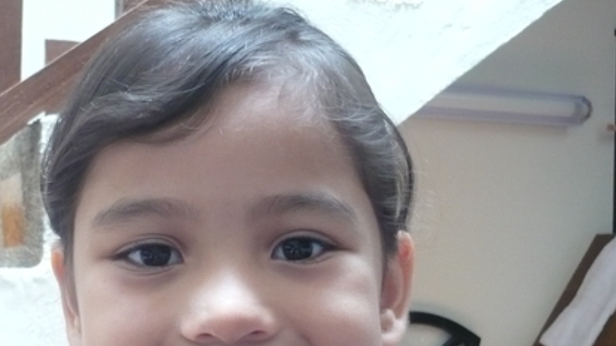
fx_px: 964
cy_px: 315
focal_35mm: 59
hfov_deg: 35.3
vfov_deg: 20.0
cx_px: 241
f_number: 2.8
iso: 320
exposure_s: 1/30
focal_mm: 5.8
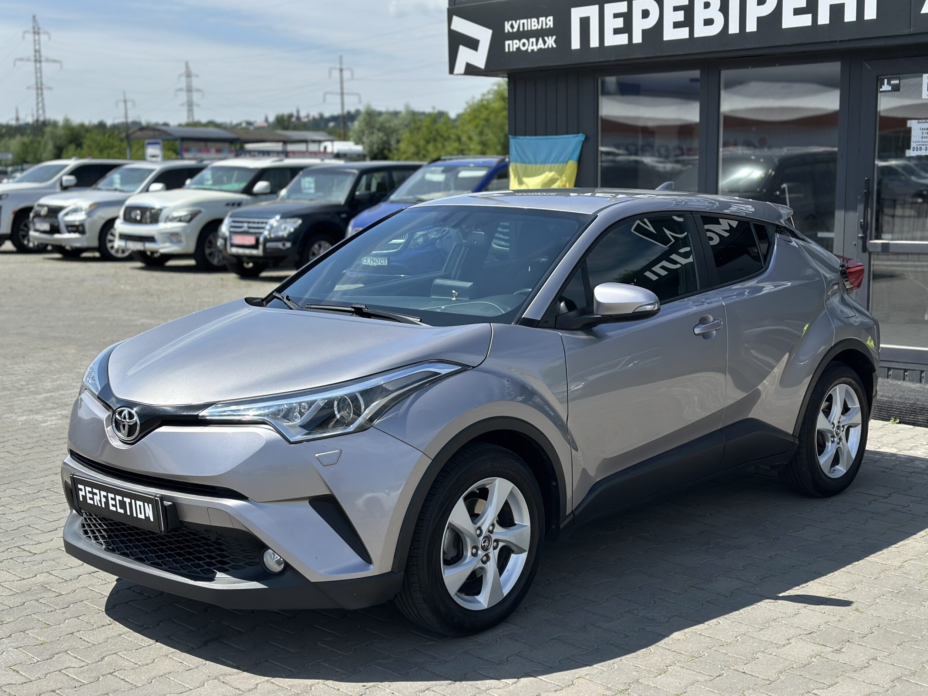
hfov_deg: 38.9
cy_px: 352
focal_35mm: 49
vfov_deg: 29.7
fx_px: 1314
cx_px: 464
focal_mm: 6.86
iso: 80
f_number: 1.78
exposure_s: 1/5263
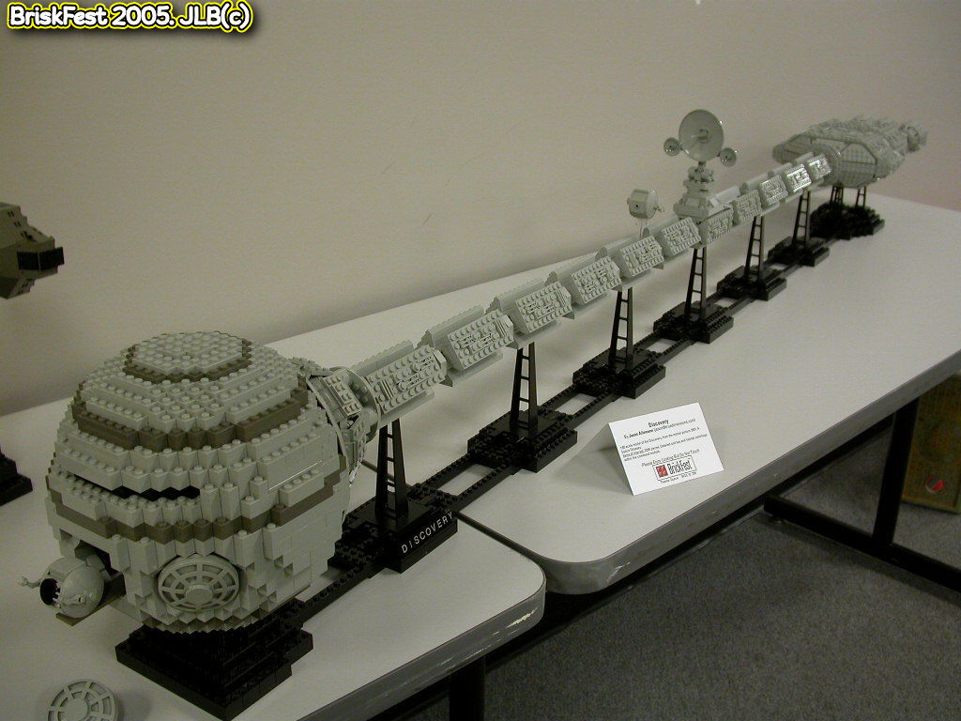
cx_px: 480
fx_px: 1055
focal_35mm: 38
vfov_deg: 37.7
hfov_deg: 49.0
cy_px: 360
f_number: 2.6
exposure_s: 1/21.4
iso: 100
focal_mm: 7.85
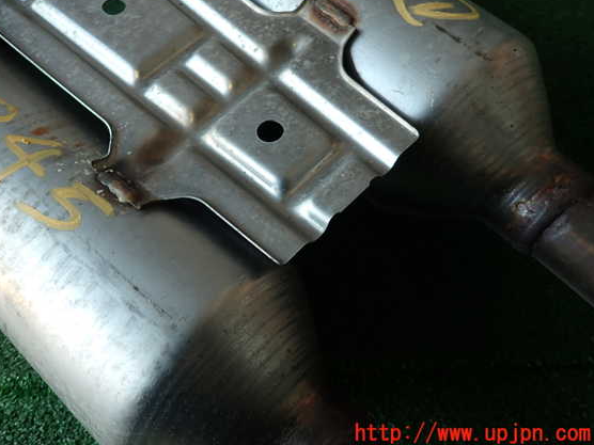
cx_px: 276
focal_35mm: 27
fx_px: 463
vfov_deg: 51.3
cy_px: 207
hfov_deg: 65.2
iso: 100
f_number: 2
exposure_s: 1/60
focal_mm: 4.5
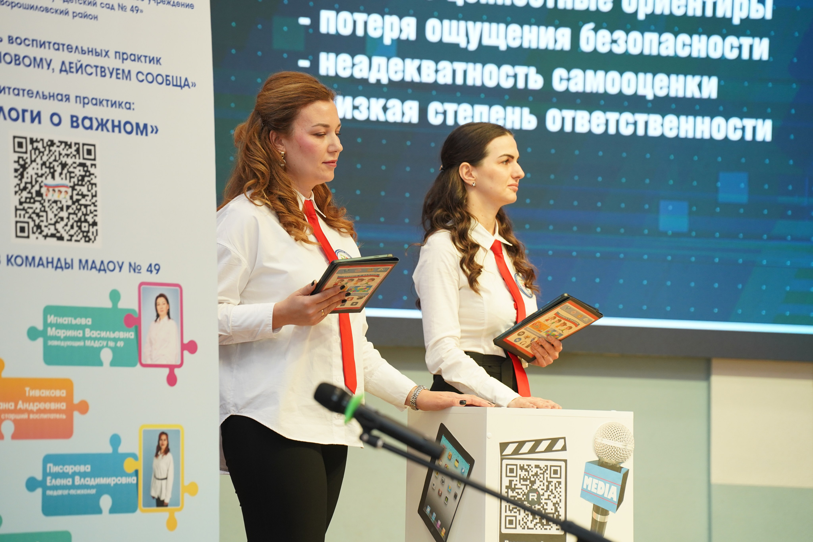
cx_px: 406
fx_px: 3387
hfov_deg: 13.7
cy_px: 271
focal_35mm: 150
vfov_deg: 9.1
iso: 1000
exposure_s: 1/160
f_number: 4
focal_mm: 150
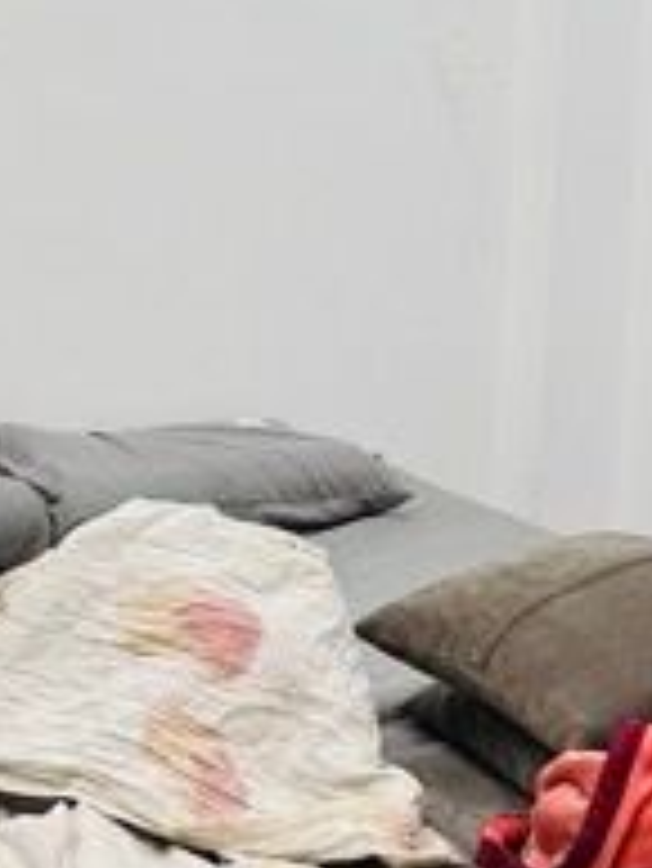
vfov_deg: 28.1
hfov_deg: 21.3
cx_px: 333
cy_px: 454
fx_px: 1731
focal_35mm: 69
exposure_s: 1/100
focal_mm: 1.57
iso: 160
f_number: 1.8
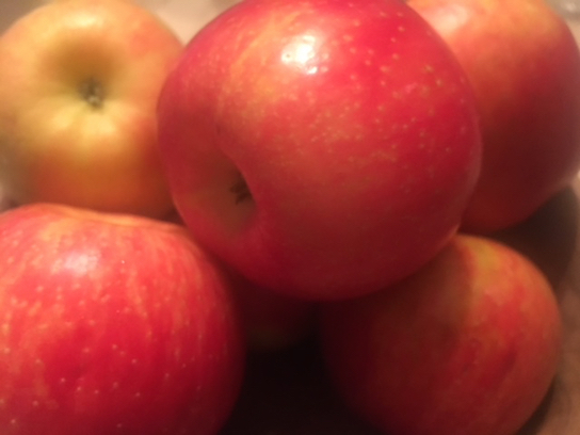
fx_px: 486
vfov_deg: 48.2
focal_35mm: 29
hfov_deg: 61.7
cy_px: 218
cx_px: 290
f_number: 2.2
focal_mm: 4.15
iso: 250
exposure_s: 1/15
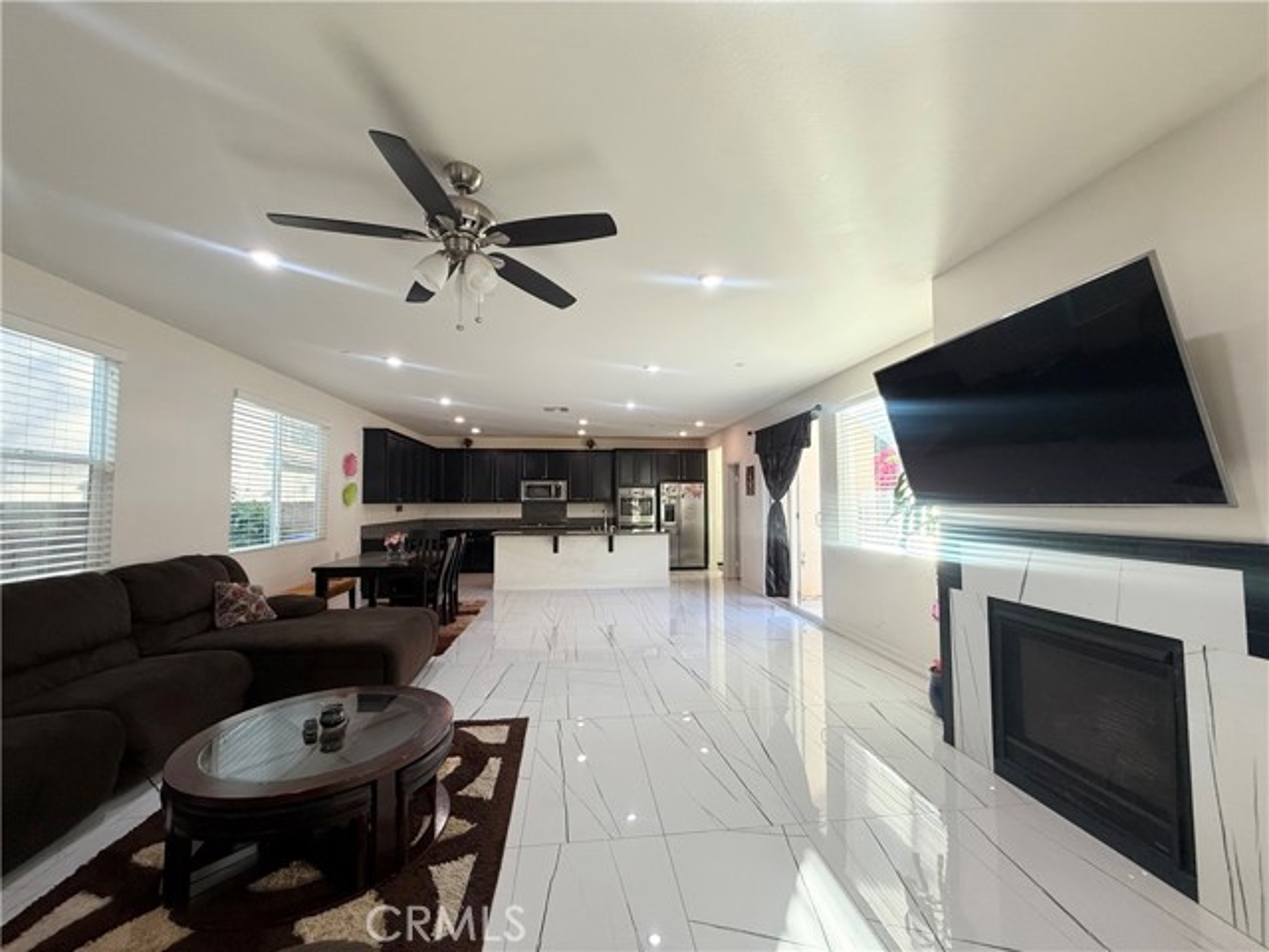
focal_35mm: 14
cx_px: 634
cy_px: 476
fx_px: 513
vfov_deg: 85.7
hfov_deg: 102.1
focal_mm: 2.22
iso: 125
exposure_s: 1/120
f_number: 2.2
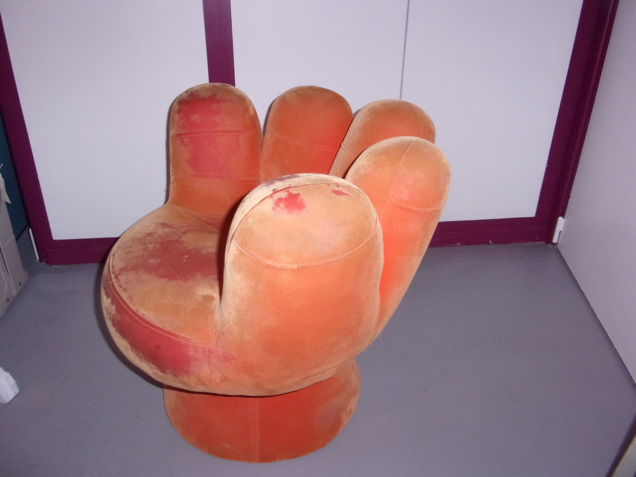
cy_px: 238
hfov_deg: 63.4
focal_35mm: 28
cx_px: 318
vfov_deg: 49.7
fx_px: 514
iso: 200
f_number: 3.9
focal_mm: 5.1
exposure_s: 1/34
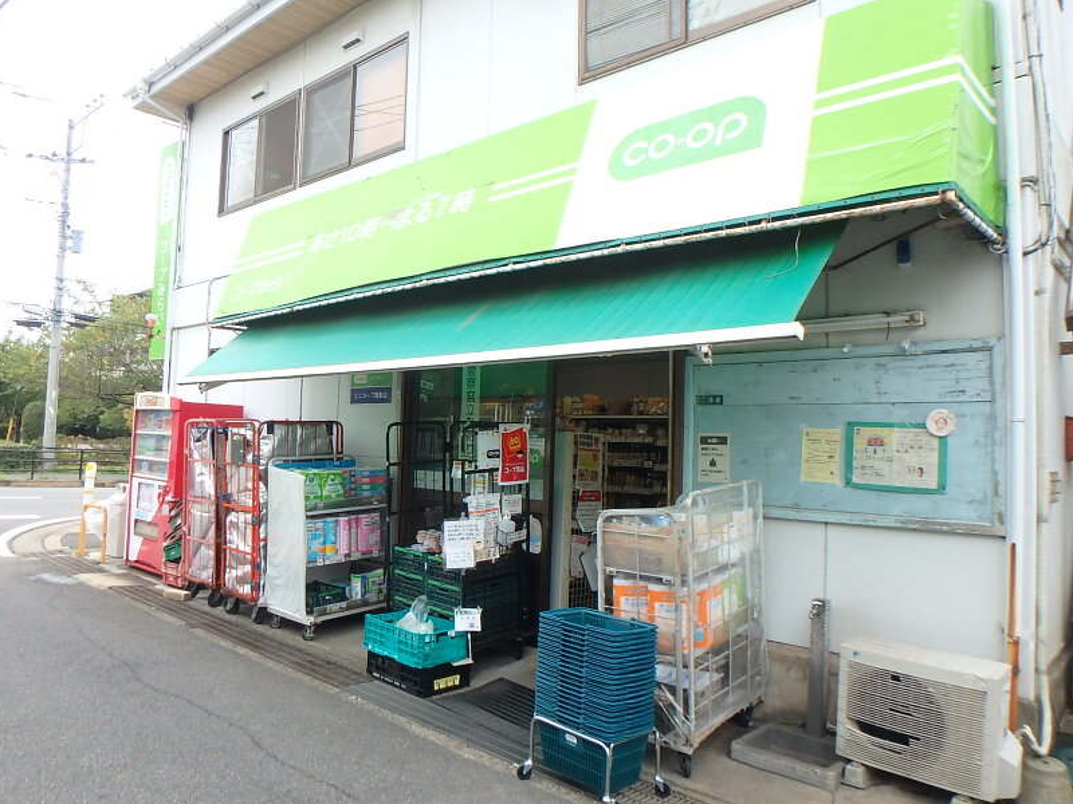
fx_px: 775
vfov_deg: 54.9
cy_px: 411
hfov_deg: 69.3
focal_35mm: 25
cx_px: 492
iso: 125
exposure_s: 1/250
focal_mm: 3.7
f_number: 3.5
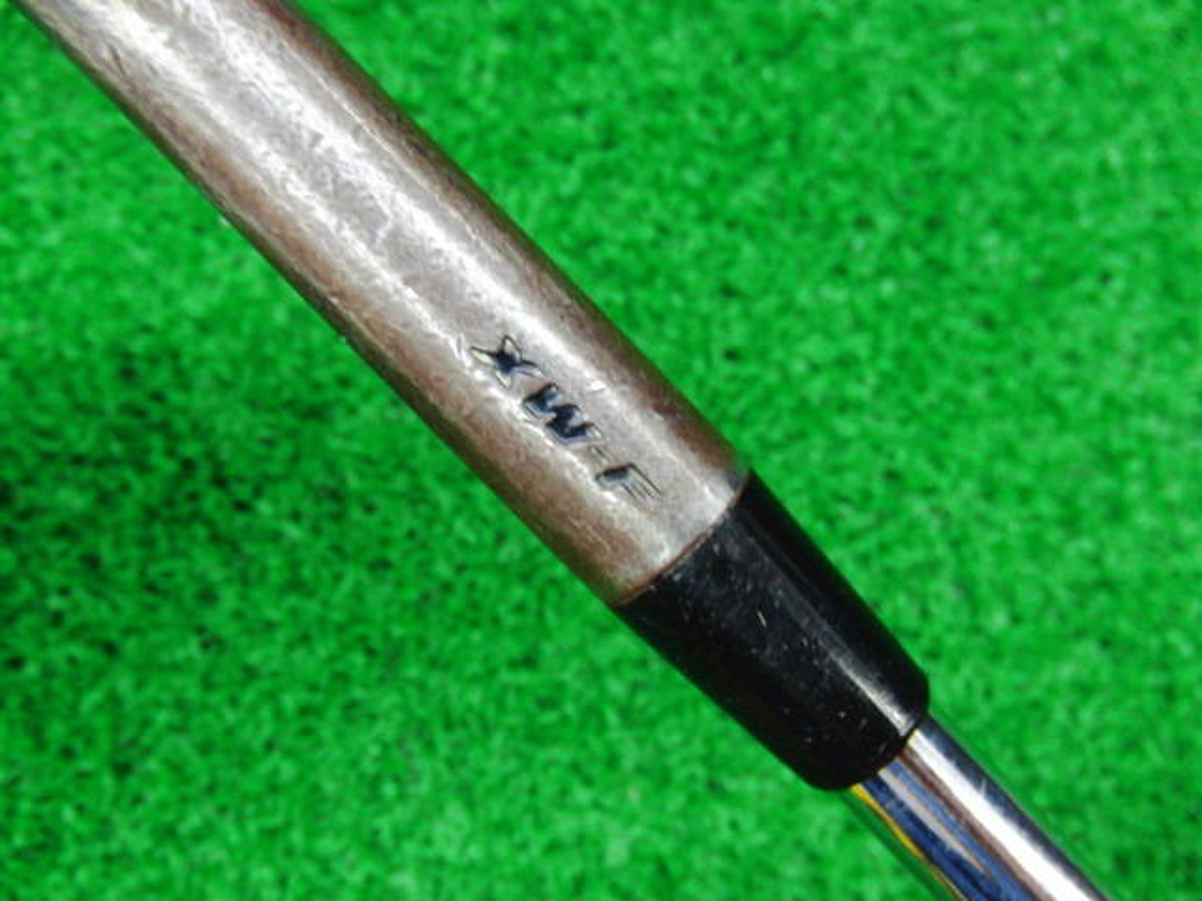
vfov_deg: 38.7
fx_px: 1285
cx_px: 601
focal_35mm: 37
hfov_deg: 50.1
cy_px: 450
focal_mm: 6.42
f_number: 3.6
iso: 400
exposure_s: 1/25
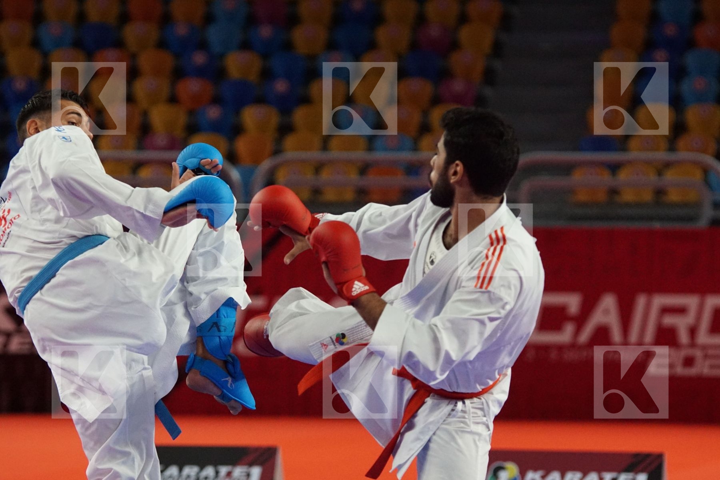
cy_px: 240
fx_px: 4050
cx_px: 360
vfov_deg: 6.8
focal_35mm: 202
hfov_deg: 10.2
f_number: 2.8
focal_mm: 135
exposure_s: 1/2000
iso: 3200
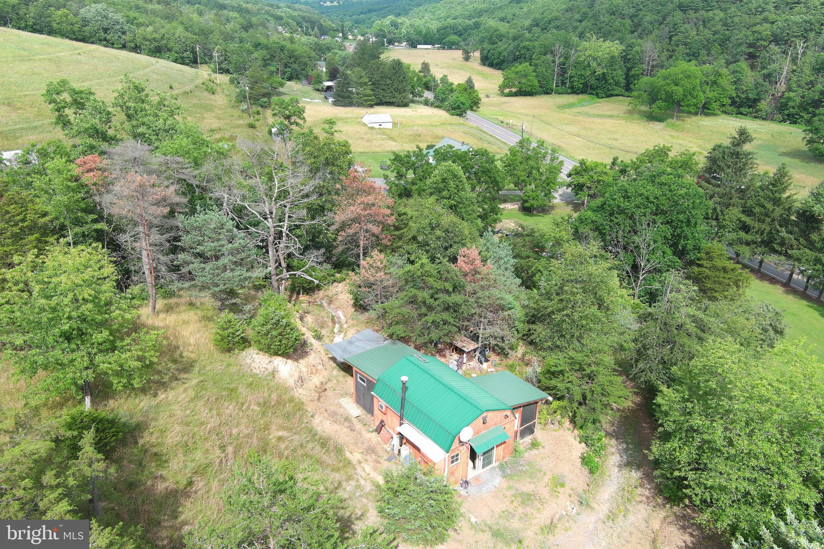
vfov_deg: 45.0
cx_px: 412
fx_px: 664
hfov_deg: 63.7
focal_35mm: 29
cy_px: 274
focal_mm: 10.57
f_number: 2.8
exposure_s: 1/493
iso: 100
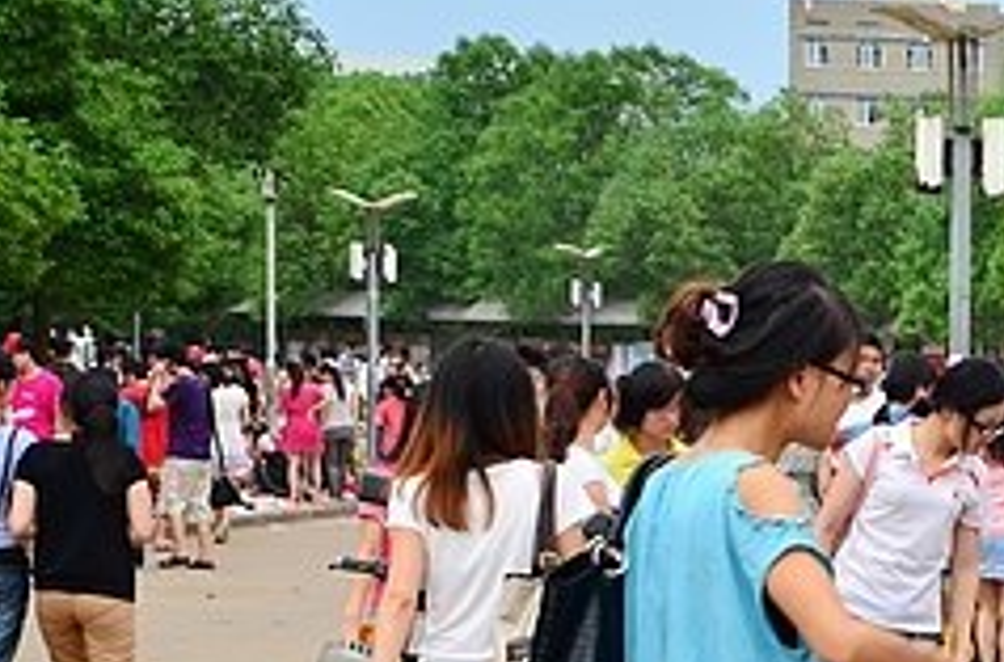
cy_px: 816
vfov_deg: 7.9
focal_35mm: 170
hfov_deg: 11.8
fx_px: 4733
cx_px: 1261
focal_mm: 45
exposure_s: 1/50
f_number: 6.3
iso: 640
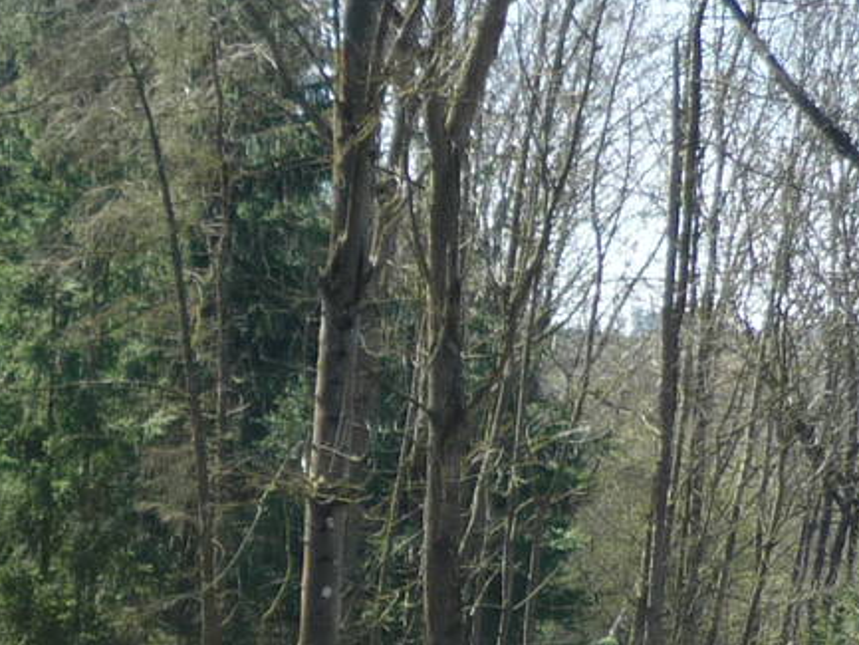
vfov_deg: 11.6
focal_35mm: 122
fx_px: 3028
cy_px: 965
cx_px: -603
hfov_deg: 14.5
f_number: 2.8
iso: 100
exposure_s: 1/320
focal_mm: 5.5
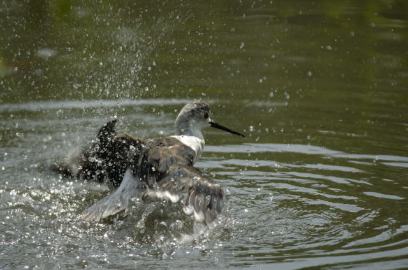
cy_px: 135
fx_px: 5429
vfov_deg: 2.9
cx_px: 204
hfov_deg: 4.3
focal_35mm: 480
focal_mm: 320
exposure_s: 1/800
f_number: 5.6
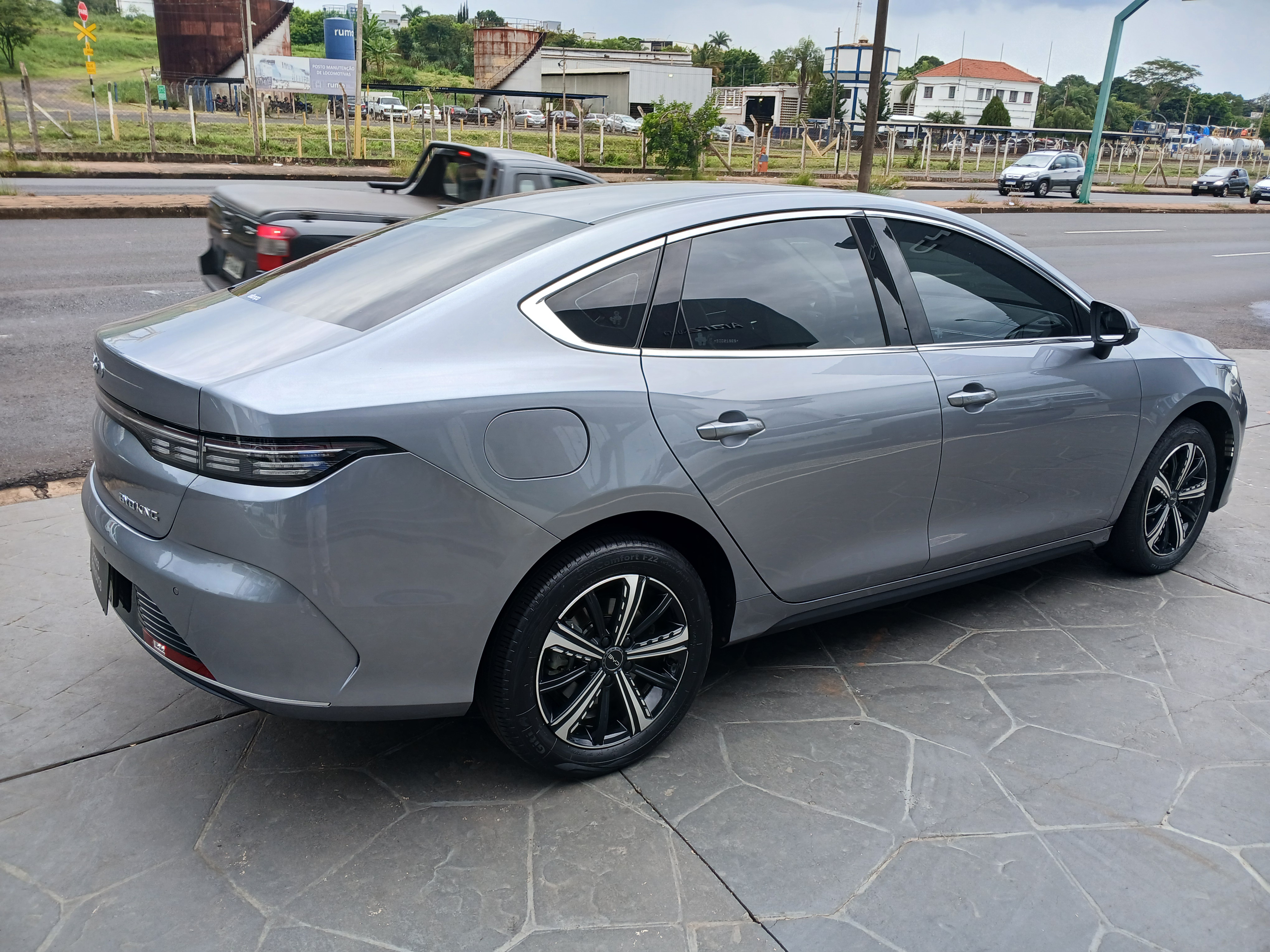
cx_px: 635
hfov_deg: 67.3
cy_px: 476
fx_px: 954
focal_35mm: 26
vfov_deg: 53.1
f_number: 1.8
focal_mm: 3.98
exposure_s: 1/180
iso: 20
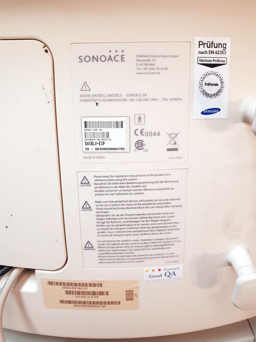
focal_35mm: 26
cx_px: 128
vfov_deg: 67.3
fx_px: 256
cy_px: 171
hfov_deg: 53.1
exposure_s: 1/50
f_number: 2.4
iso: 200
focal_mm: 4.3
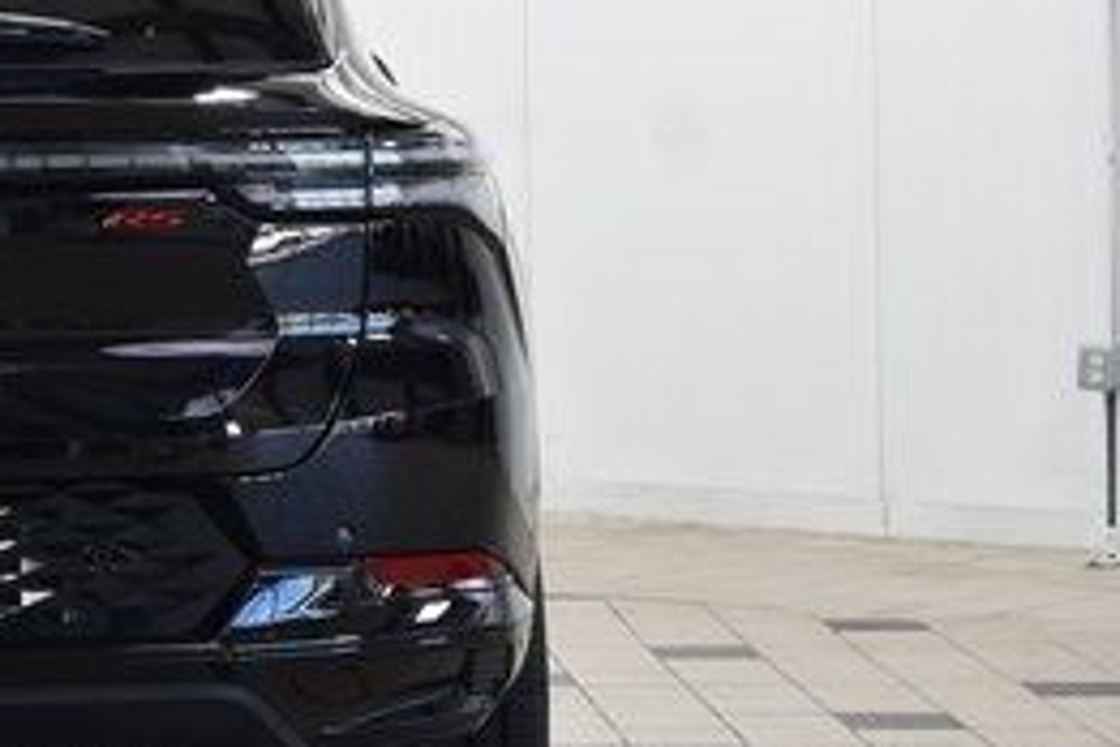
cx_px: -185
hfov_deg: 13.6
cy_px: 217
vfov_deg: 9.3
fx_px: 4573
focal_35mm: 147
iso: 500
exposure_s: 1/15
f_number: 6.3
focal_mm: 40
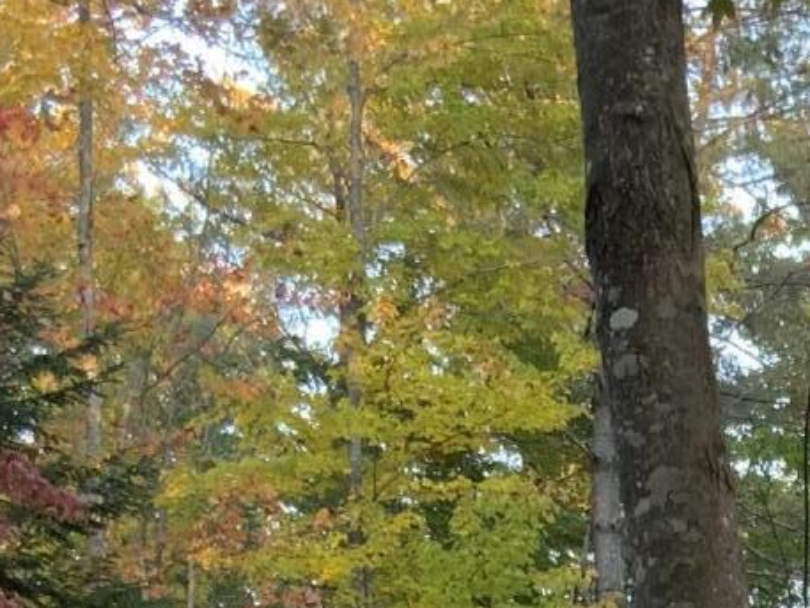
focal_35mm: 127
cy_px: 1039
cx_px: 904
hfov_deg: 15.1
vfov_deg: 11.0
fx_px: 2973
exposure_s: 1/68
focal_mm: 3
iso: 64
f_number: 1.8
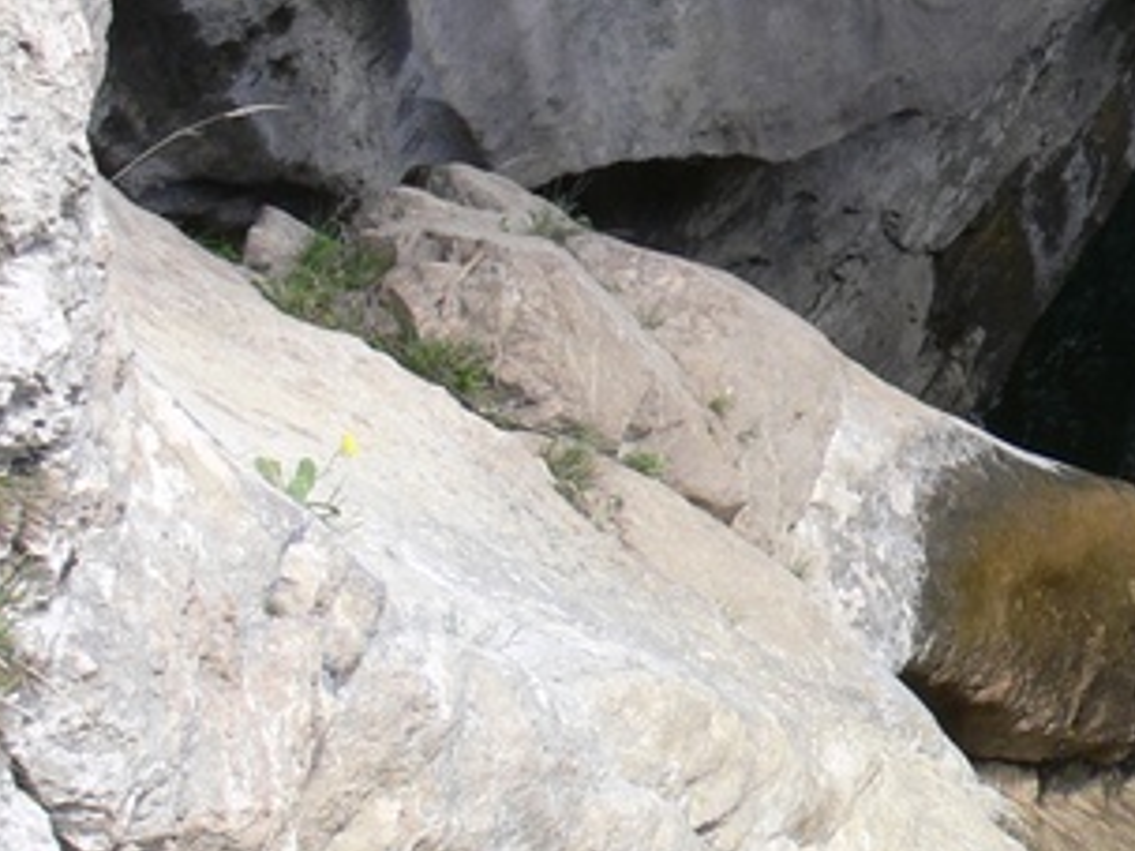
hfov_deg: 14.1
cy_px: 330
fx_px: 4359
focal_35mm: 133
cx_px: 1611
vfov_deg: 11.1
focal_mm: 8.4
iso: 80
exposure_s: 1/125
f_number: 4.5
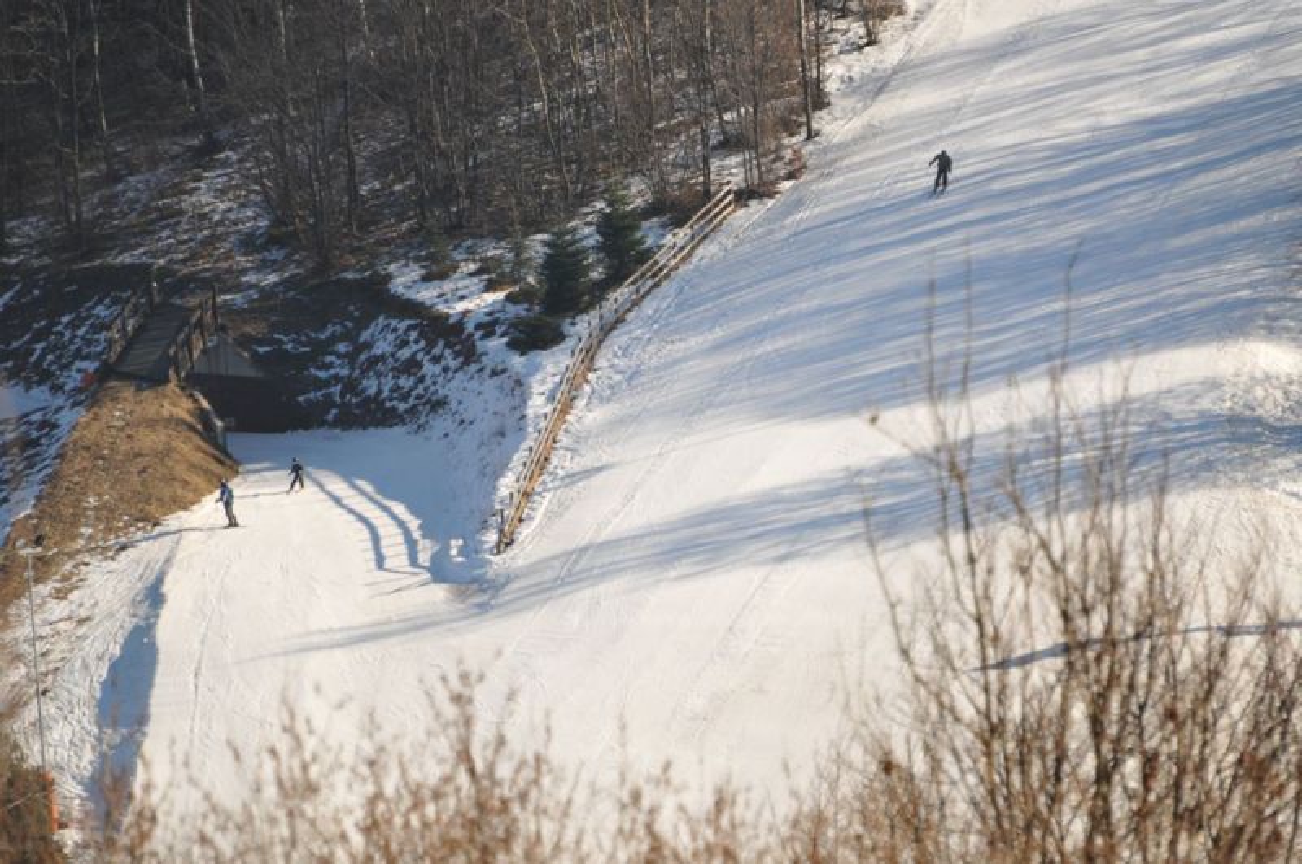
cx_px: 651
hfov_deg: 4.6
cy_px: 432
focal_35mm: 450
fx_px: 16252
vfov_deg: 3.0
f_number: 5.6
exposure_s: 1/640
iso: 200
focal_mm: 300
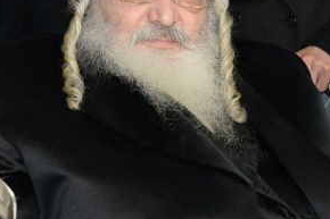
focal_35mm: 143
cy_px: -51
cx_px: 142
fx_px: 1310
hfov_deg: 14.4
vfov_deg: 9.4
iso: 4000
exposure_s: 1/160
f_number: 9
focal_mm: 36
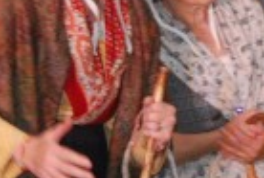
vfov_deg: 2.3
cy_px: -146
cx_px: 10
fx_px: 4466
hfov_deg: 3.4
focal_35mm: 607
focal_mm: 70
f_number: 4.2
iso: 800
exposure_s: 1/60
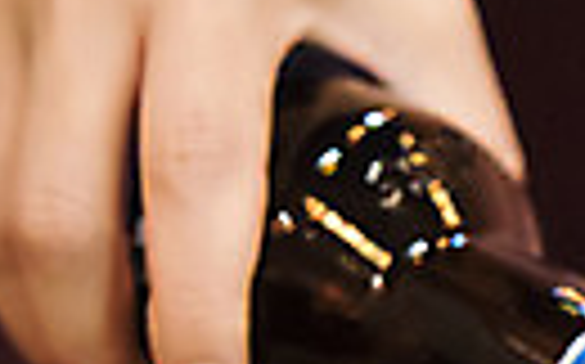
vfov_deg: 7.0
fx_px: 2851
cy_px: 755
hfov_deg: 11.3
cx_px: 864
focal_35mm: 179
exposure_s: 1/80
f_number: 2.8
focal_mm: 38
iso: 2000
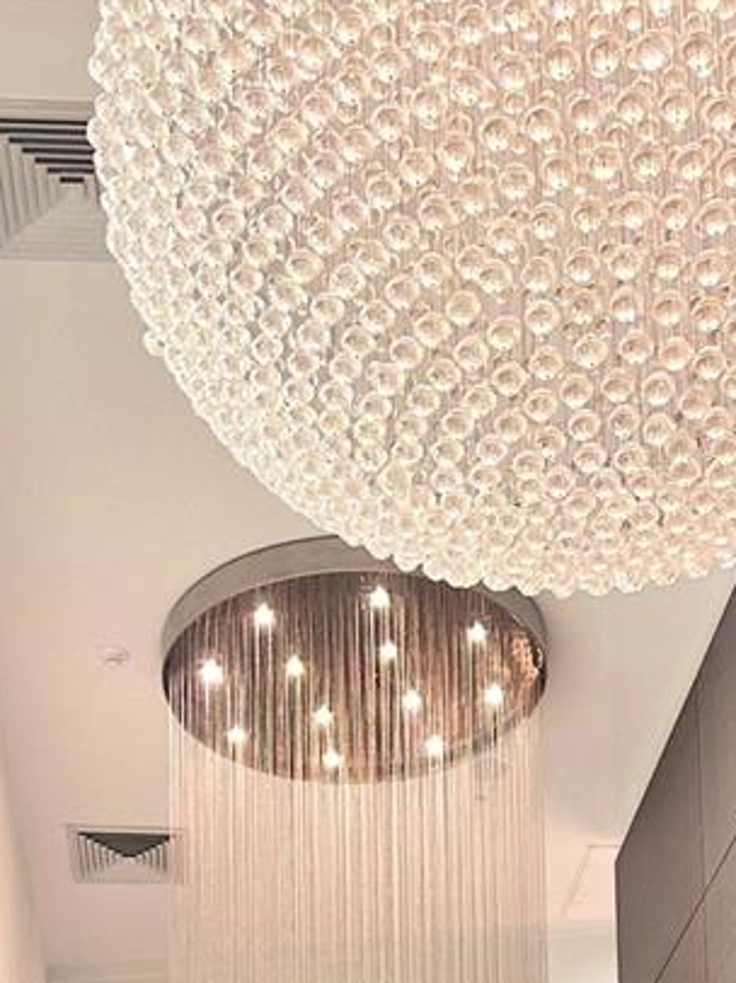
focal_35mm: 71
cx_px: 363
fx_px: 2015
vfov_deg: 22.7
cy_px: 1445
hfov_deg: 20.7
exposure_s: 1/60
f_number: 1.78
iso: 200
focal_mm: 6.86
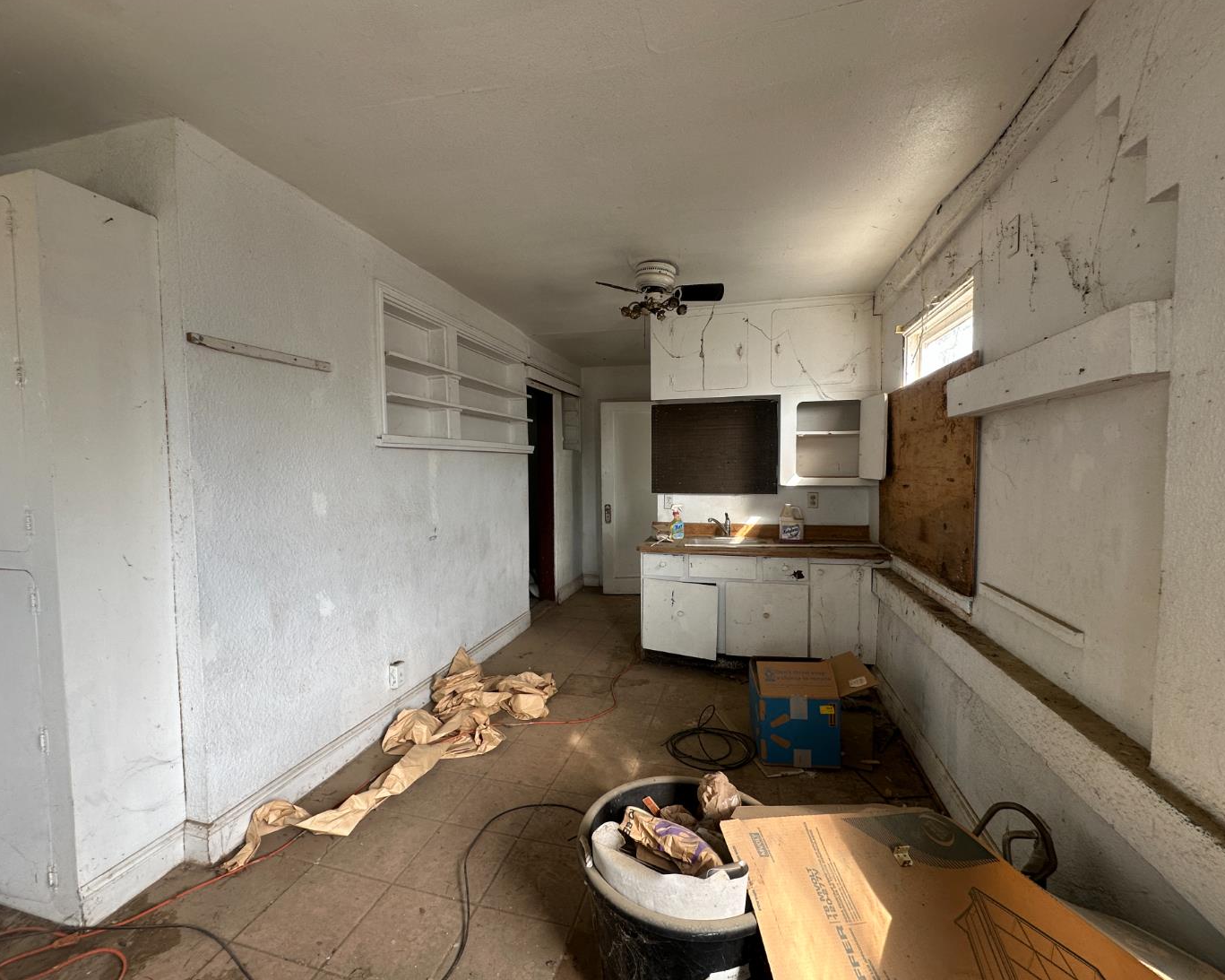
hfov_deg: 96.8
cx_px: 597
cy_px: 494
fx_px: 544
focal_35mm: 15
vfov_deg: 84.0
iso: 64
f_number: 2.2
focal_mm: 2.22
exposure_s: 1/99
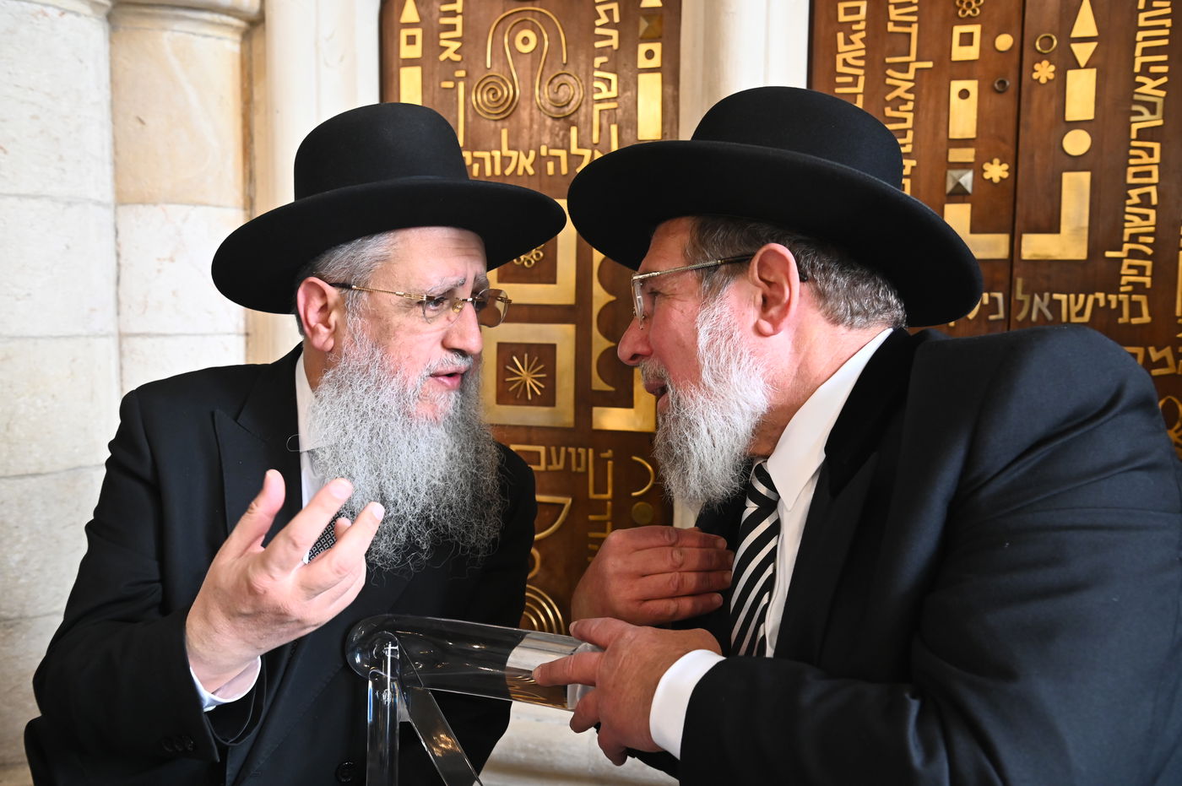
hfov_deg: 55.8
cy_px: 393
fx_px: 1115
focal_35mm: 34
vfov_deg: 38.8
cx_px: 591
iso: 2500
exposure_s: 1/160
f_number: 6.3
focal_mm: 34
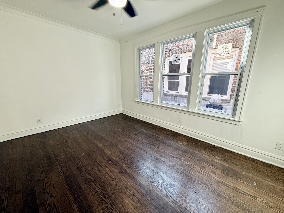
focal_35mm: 14
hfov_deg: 102.1
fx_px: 115
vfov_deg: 85.7
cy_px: 106
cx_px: 142
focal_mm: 2.22
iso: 160
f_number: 2.2
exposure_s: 1/120
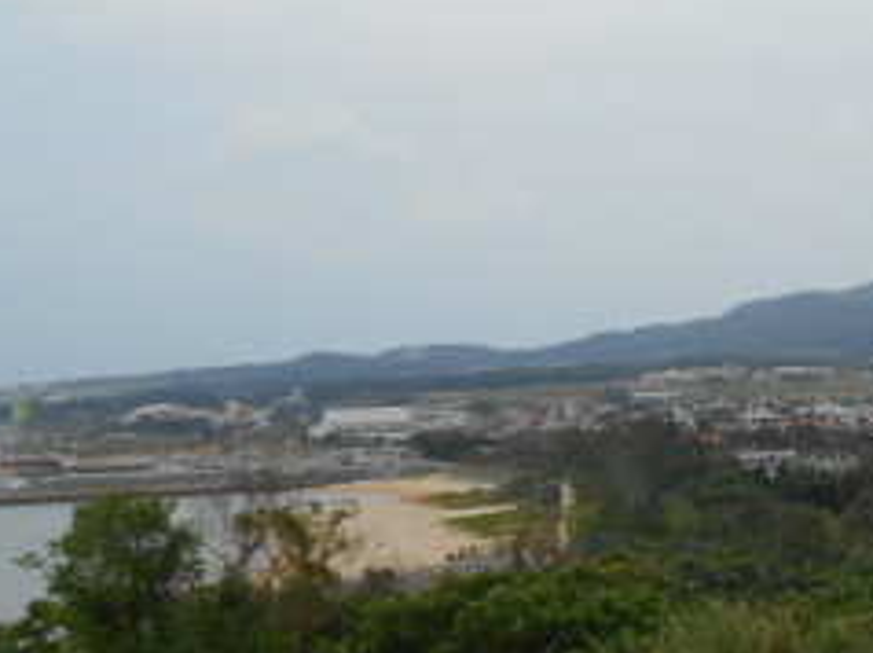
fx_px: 2066
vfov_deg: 18.0
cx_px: 877
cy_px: 321
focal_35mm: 82
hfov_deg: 22.9
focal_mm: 6.7
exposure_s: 1/800
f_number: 3.9
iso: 80
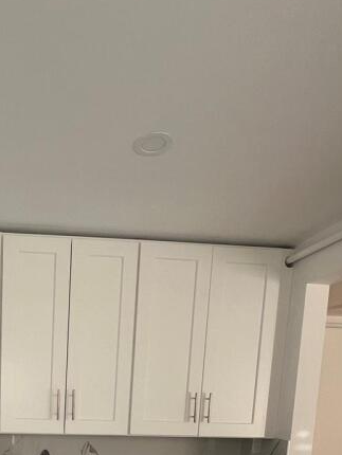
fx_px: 382
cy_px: 458
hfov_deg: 43.4
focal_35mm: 29
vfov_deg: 49.7
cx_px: 24
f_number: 1.8
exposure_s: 1/99
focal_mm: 1.57
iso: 50
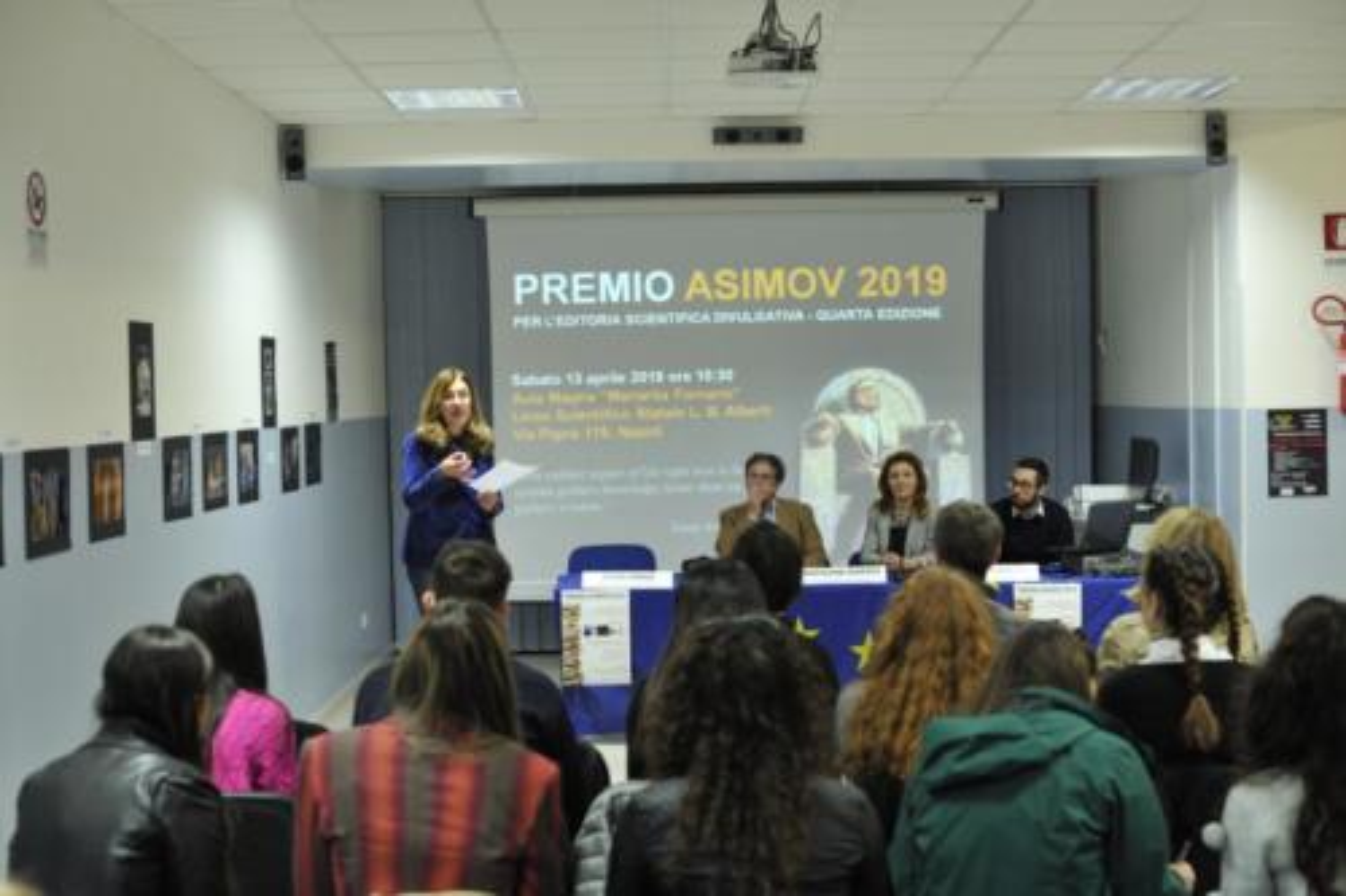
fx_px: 1869
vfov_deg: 27.0
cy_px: 448
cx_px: 673
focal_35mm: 50
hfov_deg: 39.6
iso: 1800
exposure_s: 1/80
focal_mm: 50
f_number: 4.5
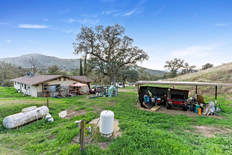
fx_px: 90
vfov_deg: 81.2
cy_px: 78
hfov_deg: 104.3
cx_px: 116
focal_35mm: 14
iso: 80
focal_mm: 14
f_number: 4
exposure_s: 1/60
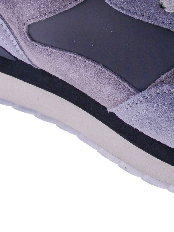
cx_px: 162
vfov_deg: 15.6
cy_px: 28
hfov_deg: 11.8
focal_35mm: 125
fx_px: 838
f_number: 13
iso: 800
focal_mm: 32
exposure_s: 1/30
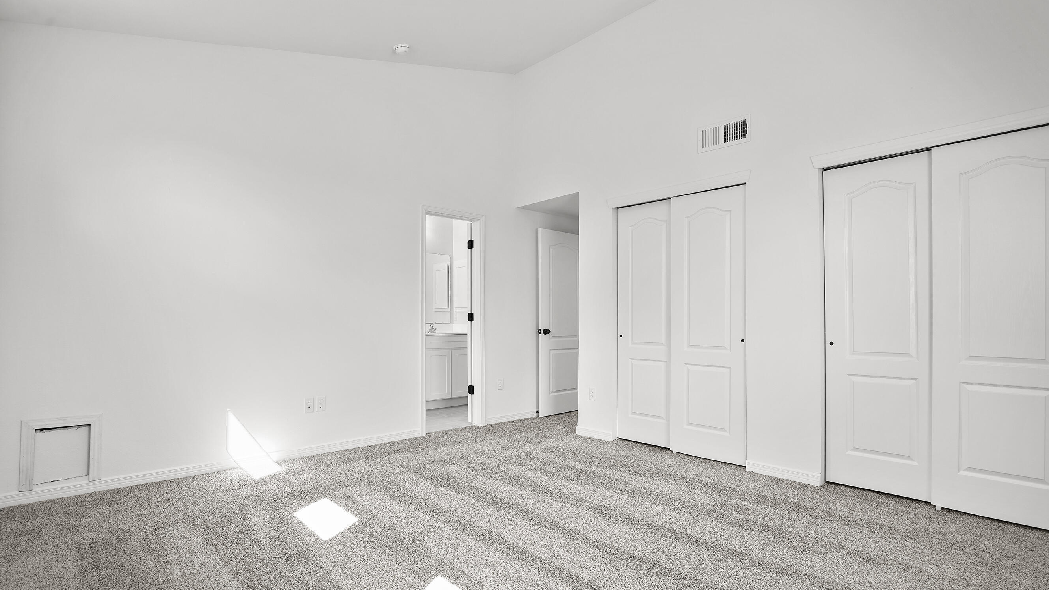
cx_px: 529
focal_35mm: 17
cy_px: 340
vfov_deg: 63.6
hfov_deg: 95.9
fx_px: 473
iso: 125
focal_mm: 16
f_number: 8
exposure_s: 2
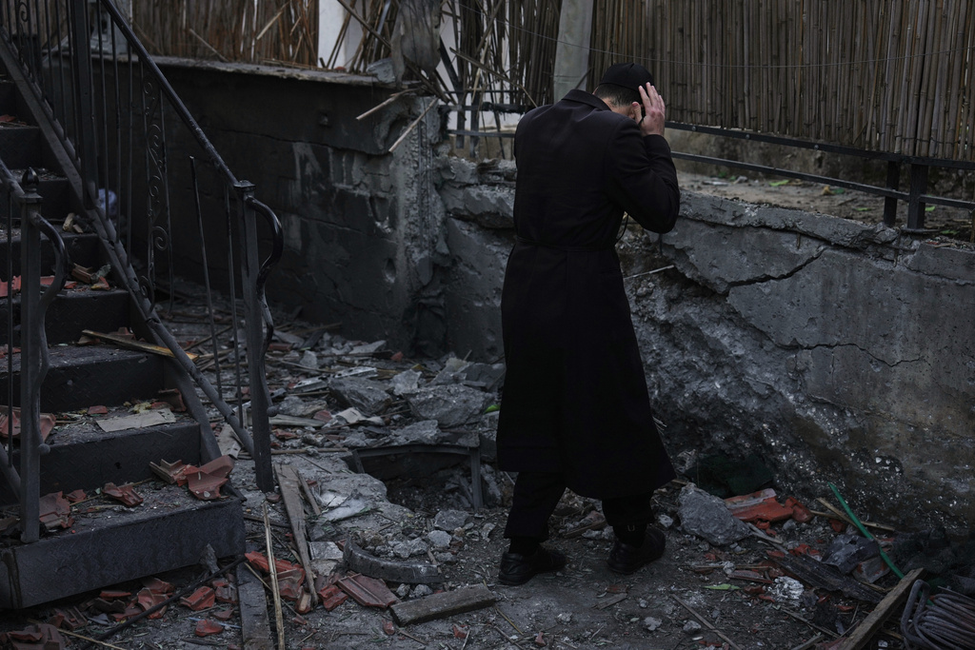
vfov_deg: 28.7
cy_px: 325
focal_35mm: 47
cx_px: 488
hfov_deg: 41.9
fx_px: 1273
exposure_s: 1/800
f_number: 2.8
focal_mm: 47
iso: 400
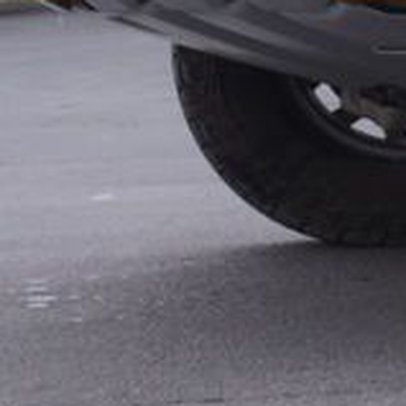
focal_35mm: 164
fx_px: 2176
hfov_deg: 8.9
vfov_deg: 10.1
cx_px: 1164
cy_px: -319
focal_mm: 20
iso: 100
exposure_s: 1/100
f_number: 4.5
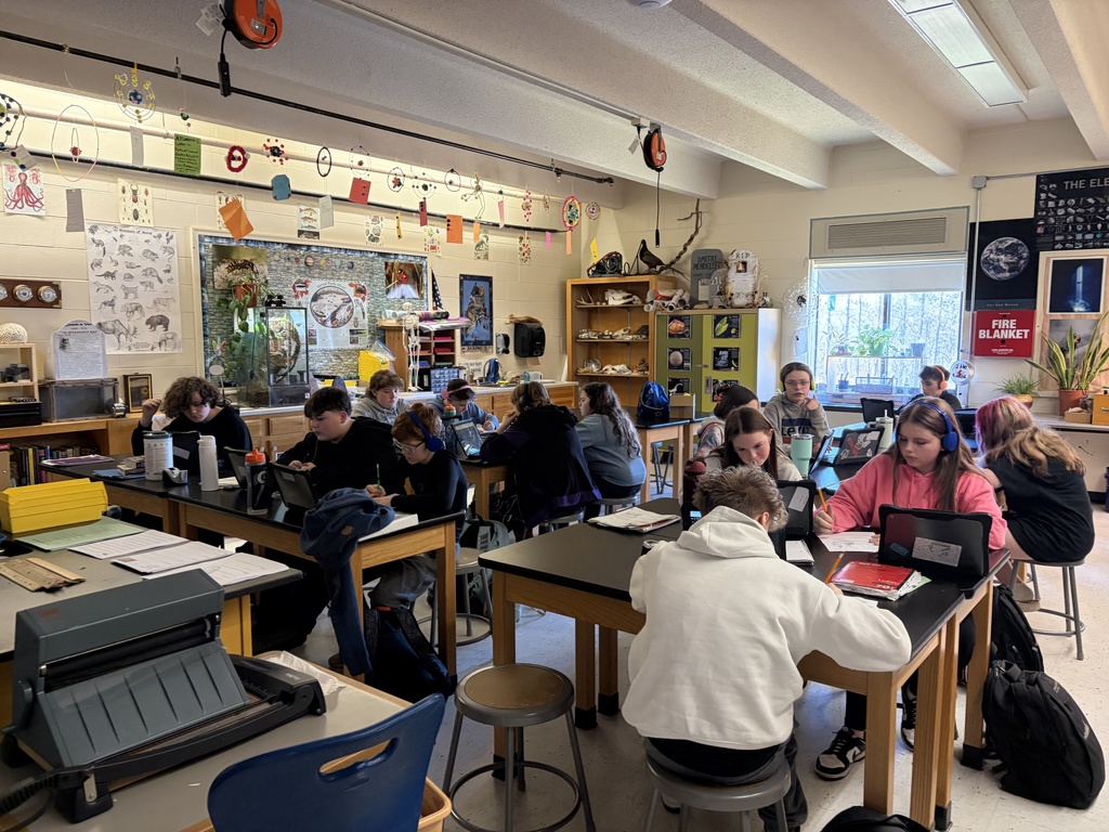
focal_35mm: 26
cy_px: 416
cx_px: 554
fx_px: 833
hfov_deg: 67.3
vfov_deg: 53.1
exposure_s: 1/42
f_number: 1.6
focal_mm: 5.96
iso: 250
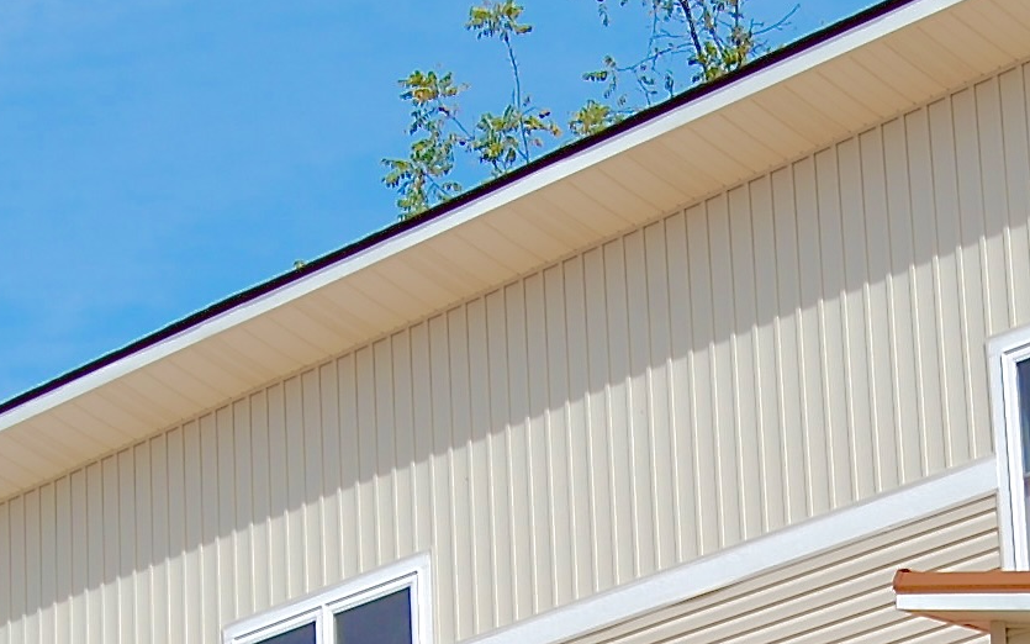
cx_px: 682
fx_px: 4295
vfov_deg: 8.4
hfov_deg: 13.7
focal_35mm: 153
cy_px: 922
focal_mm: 28
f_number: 10
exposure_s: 1/400
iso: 200
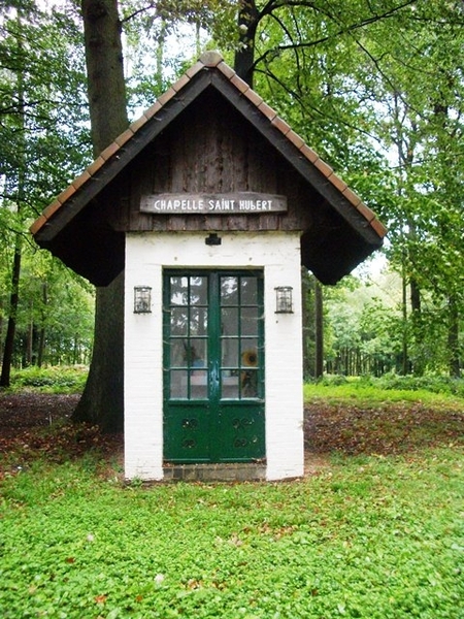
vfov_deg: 56.8
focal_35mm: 32
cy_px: 310
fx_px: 572
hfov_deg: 44.2
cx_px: 232
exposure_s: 1/60
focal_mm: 5.7
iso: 443
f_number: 2.9
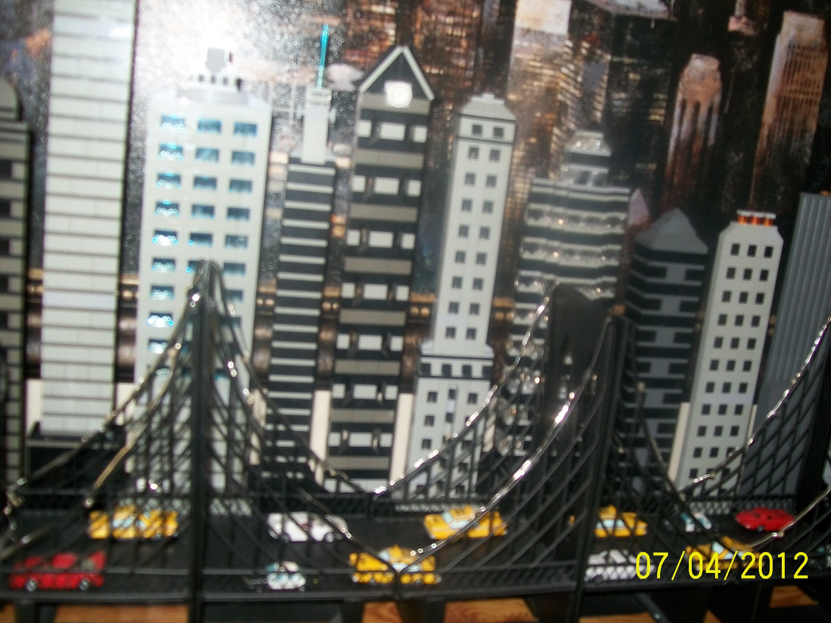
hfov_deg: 50.1
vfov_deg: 38.7
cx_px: 425
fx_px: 888
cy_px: 318
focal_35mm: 37
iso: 80
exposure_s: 1/30
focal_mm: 6
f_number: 2.7
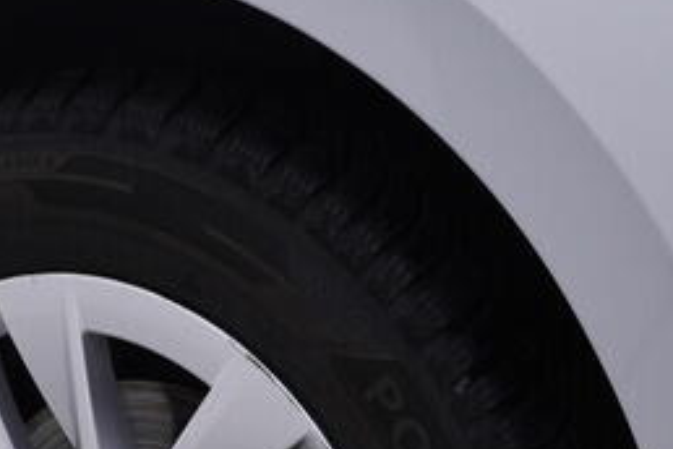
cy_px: 688
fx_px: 2673
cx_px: 76
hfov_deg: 14.2
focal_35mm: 143
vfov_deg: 9.3
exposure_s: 1/80
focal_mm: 24
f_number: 4.5
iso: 125
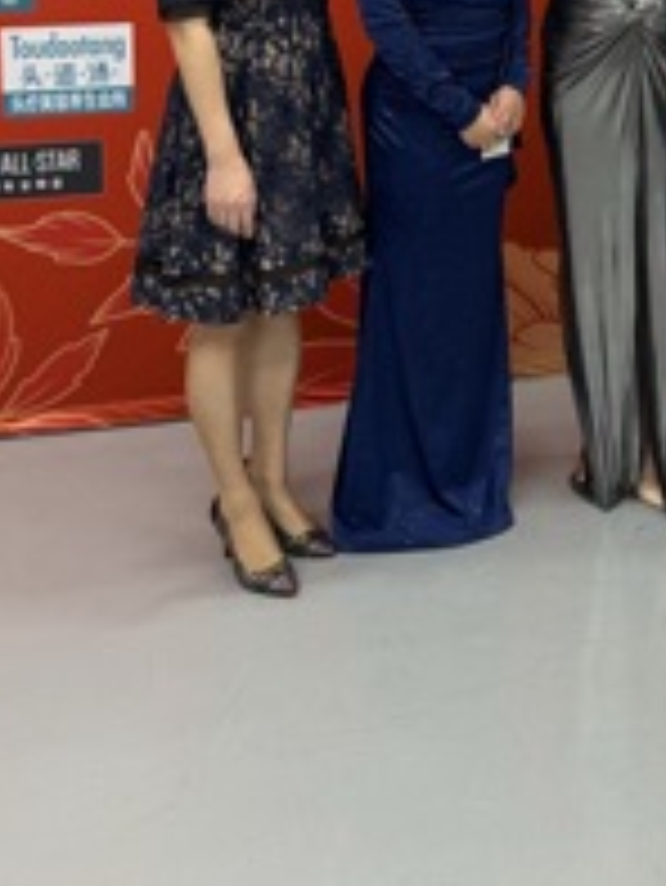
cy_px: -130
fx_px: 1563
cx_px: 695
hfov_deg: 22.9
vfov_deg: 28.3
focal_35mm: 61
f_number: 1.78
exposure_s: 1/60
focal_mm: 6.76
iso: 125
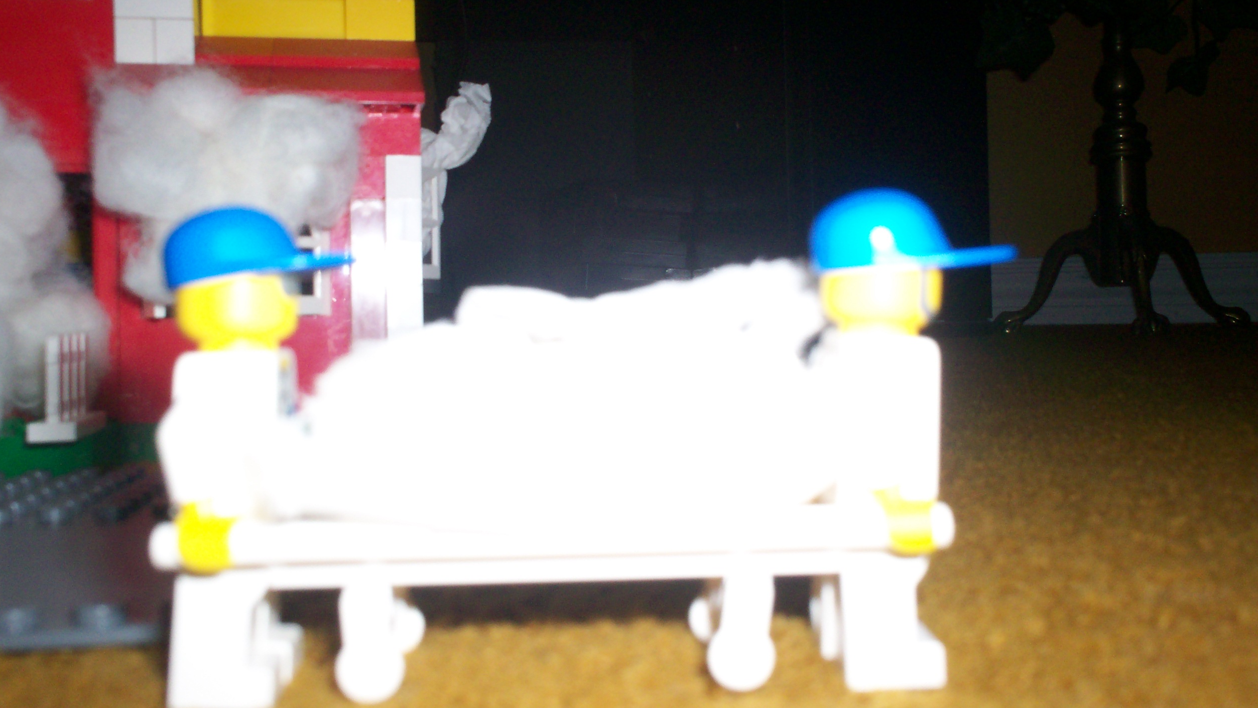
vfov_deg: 29.6
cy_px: 268
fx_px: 1334
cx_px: 620
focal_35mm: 40
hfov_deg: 50.5
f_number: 4.5
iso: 140
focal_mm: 6
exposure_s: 1/60
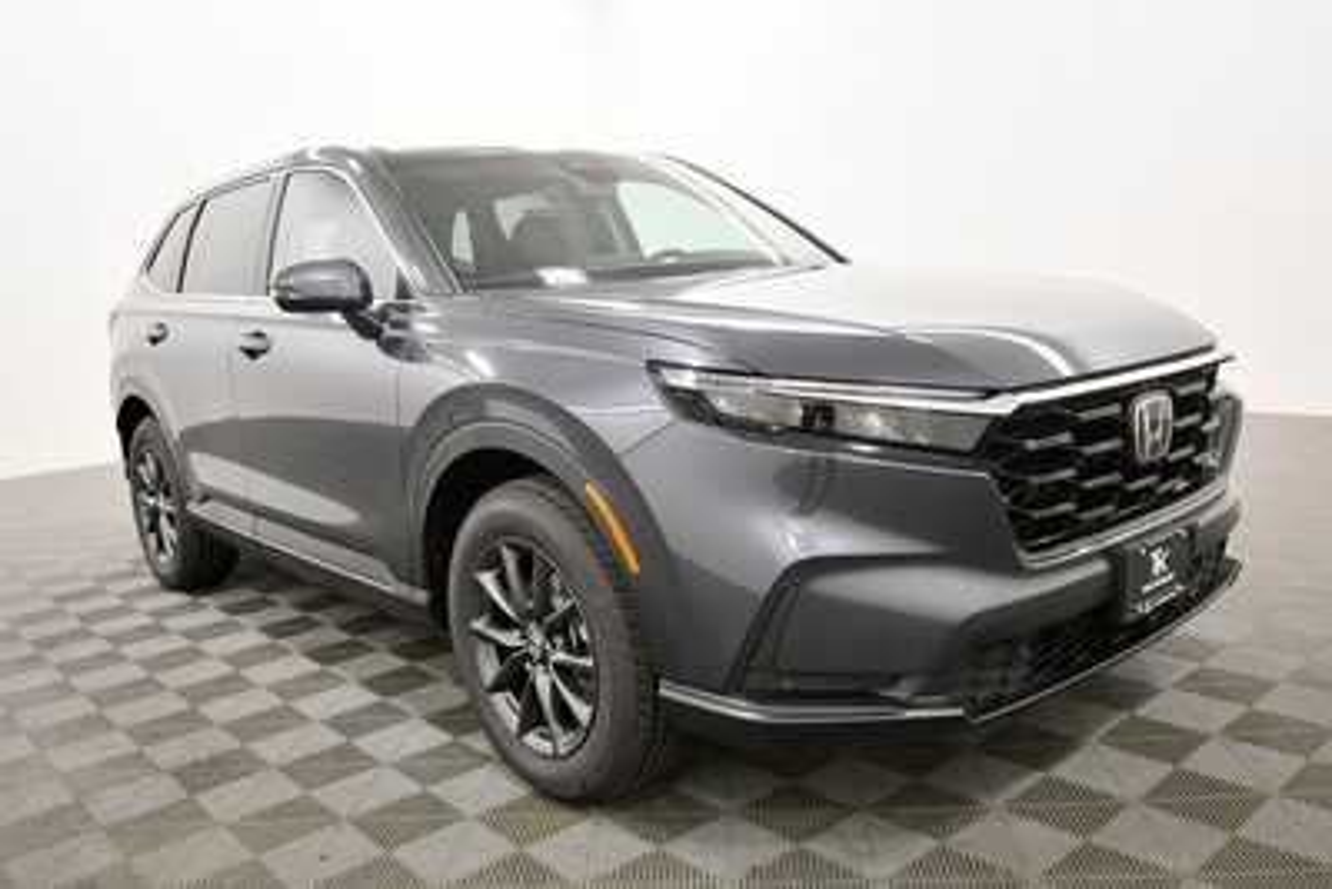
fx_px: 1110
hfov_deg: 61.9
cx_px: 666
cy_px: 444
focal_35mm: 30
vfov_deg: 43.6
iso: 1800
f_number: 5.6
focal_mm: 20
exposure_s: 1/125
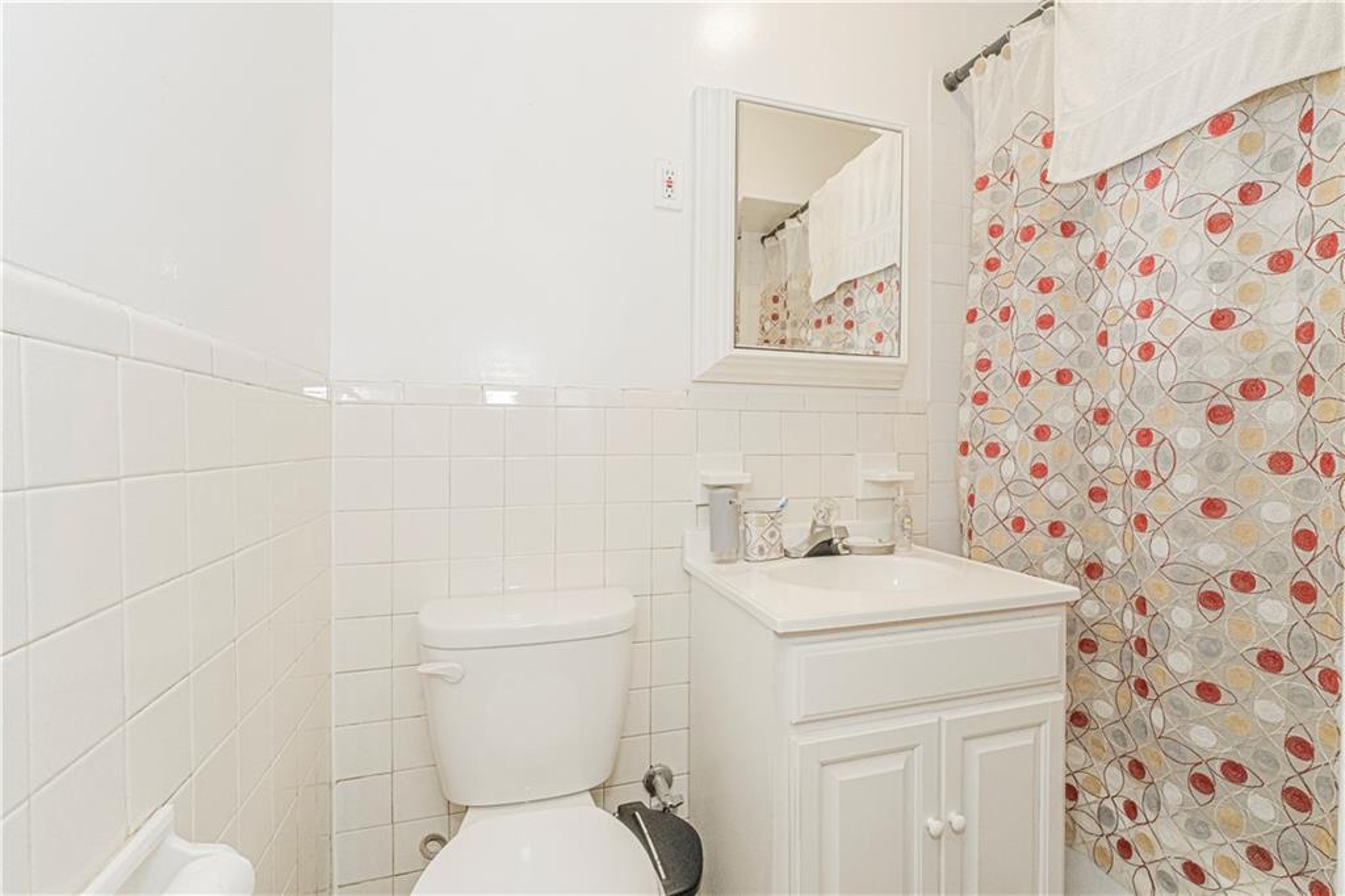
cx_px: 672
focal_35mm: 15
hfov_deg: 100.4
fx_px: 560
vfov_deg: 77.3
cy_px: 448
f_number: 8
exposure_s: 1/80
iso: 1600
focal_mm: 10
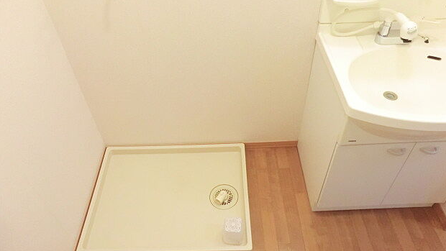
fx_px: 319
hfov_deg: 69.8
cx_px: 217
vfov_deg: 42.8
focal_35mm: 27
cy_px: 108
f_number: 3.2
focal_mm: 4.3
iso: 800
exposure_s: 1/50
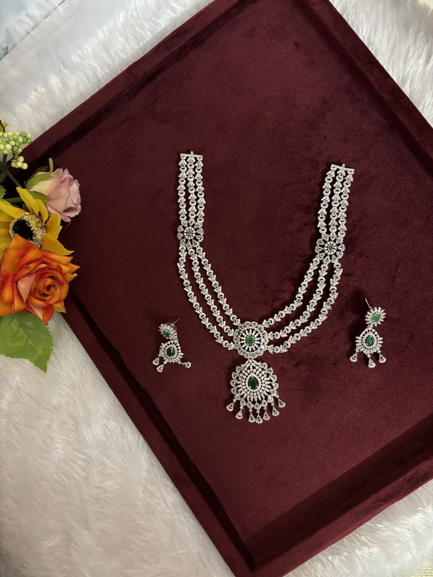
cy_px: 288
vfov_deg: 67.3
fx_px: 434
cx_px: 216
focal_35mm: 26
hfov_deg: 53.1
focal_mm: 5.96
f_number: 1.6
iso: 640
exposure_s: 1/25
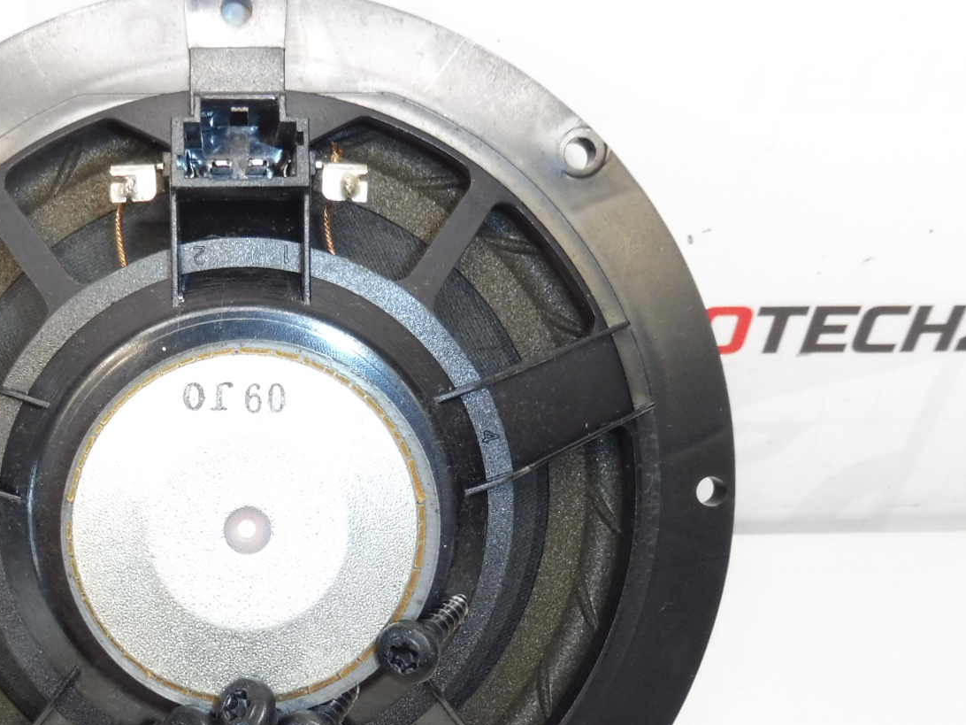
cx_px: 256
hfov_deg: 41.0
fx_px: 1256
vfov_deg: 31.8
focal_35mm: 45
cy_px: 503
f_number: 3.5
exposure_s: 1/60
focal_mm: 4.3
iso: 200
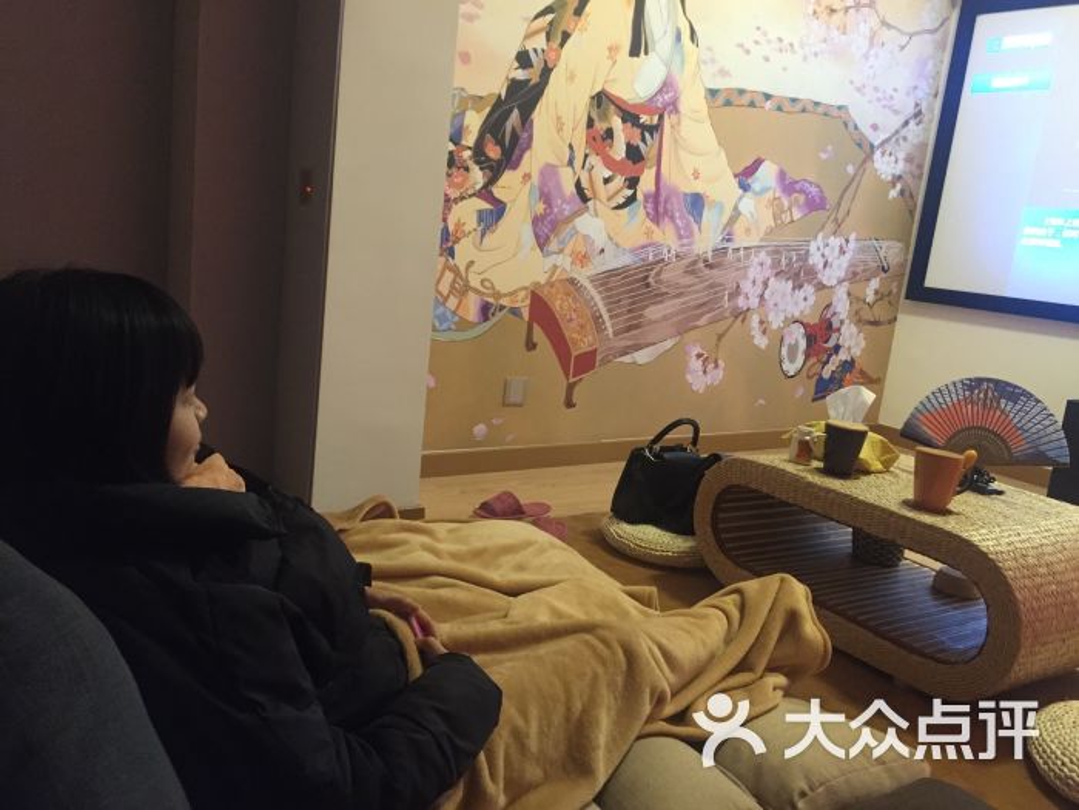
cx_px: 540
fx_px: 904
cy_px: 405
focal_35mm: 29
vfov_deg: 48.2
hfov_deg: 61.7
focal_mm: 4.15
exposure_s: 1/15
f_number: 2.2
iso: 250
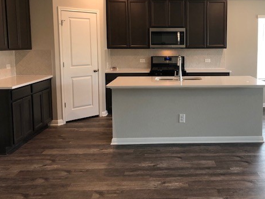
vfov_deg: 36.7
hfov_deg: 47.0
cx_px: 179
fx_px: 299
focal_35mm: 39
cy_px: 78
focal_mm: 3.99
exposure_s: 1/24
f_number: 1.8
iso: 40
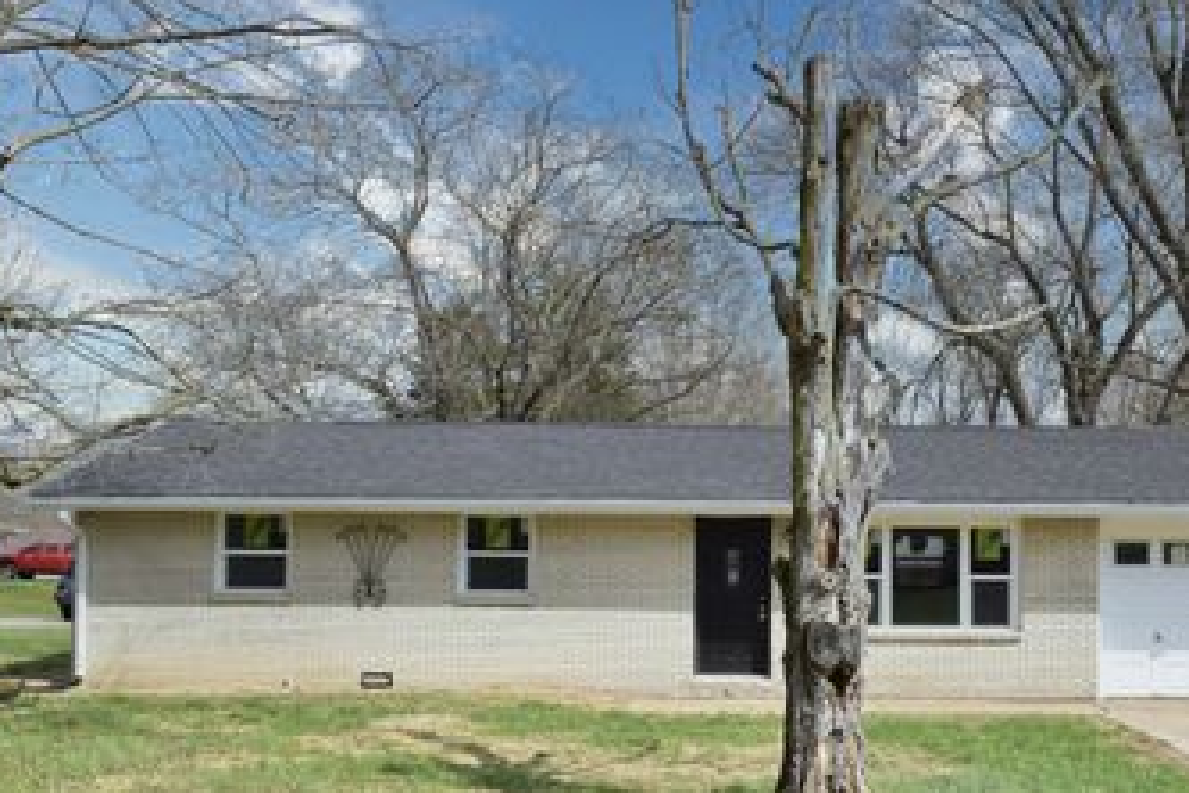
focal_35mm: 45
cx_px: 793
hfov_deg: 43.0
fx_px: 1486
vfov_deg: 29.8
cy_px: 473
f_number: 13
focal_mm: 20
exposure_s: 1/80
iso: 100
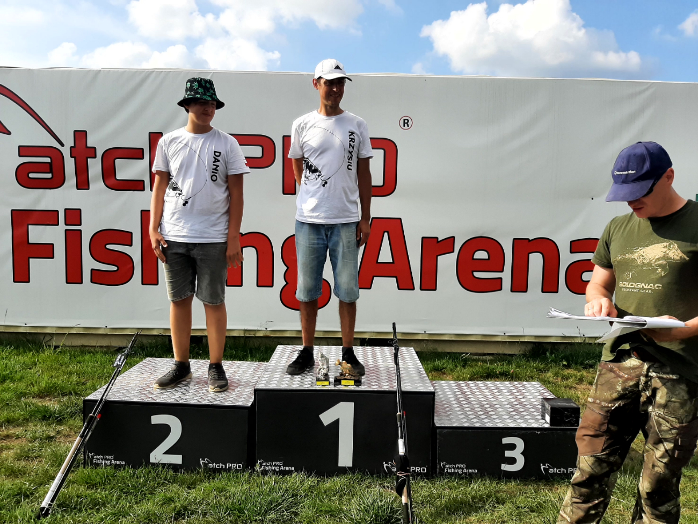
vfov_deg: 53.1
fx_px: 524
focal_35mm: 26
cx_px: 349
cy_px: 262
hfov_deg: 67.3
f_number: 1.7
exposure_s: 1/3436
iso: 40
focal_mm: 3.93
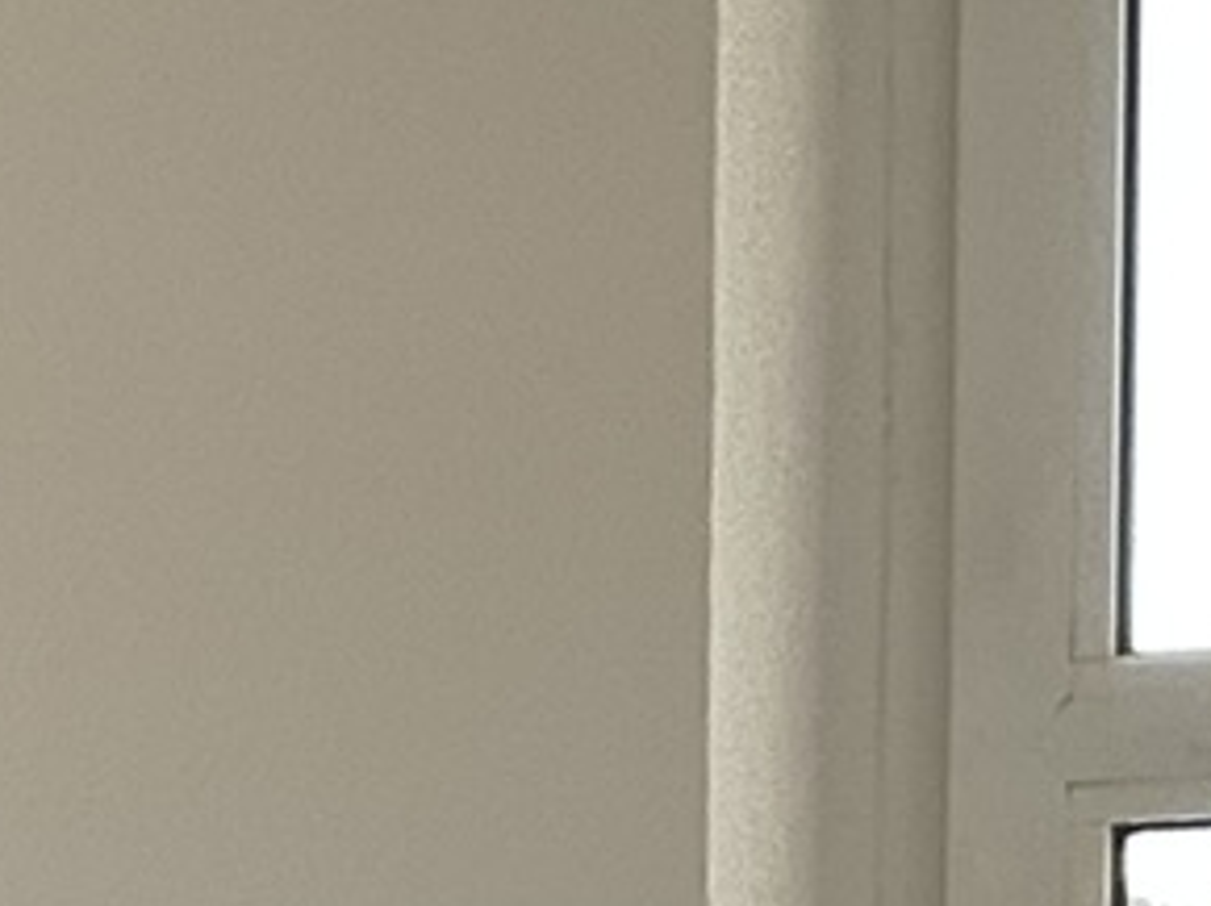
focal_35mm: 205
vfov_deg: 6.7
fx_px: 7166
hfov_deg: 9.5
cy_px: 2584
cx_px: -397
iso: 64
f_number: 1.8
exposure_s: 1/69
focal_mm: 3
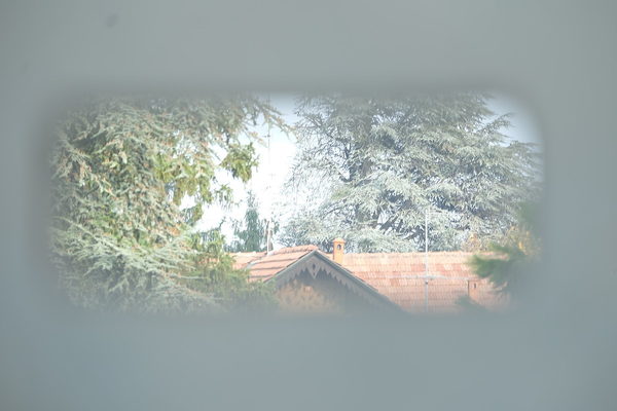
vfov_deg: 4.0
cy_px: 206
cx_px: 308
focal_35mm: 345
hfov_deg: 6.0
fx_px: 5912
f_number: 6.7
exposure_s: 1/38
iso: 200
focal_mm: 230
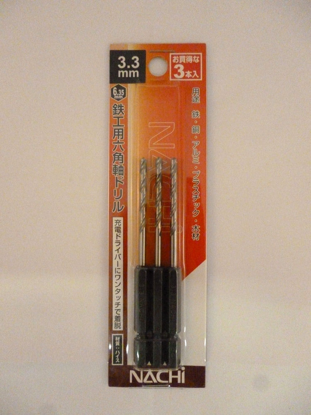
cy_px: 208
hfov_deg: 49.7
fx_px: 335
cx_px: 156
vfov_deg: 63.4
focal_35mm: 28
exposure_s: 1/250
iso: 1600
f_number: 3.1
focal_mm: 5
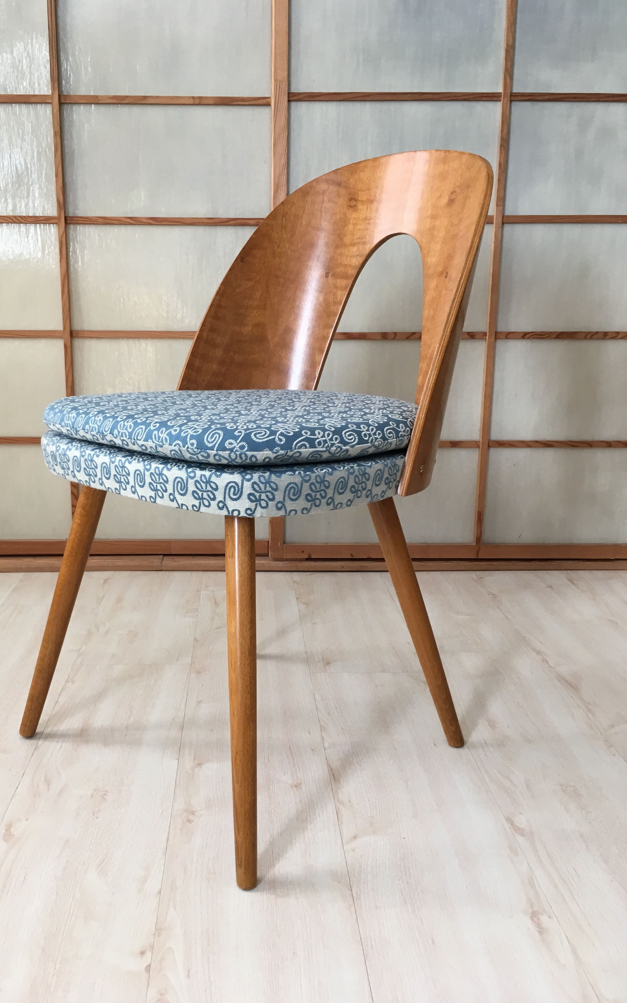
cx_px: 252
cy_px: 499
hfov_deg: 40.4
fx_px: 847
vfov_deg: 61.2
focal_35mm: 31
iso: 40
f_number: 2.2
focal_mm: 4.15
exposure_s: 1/33
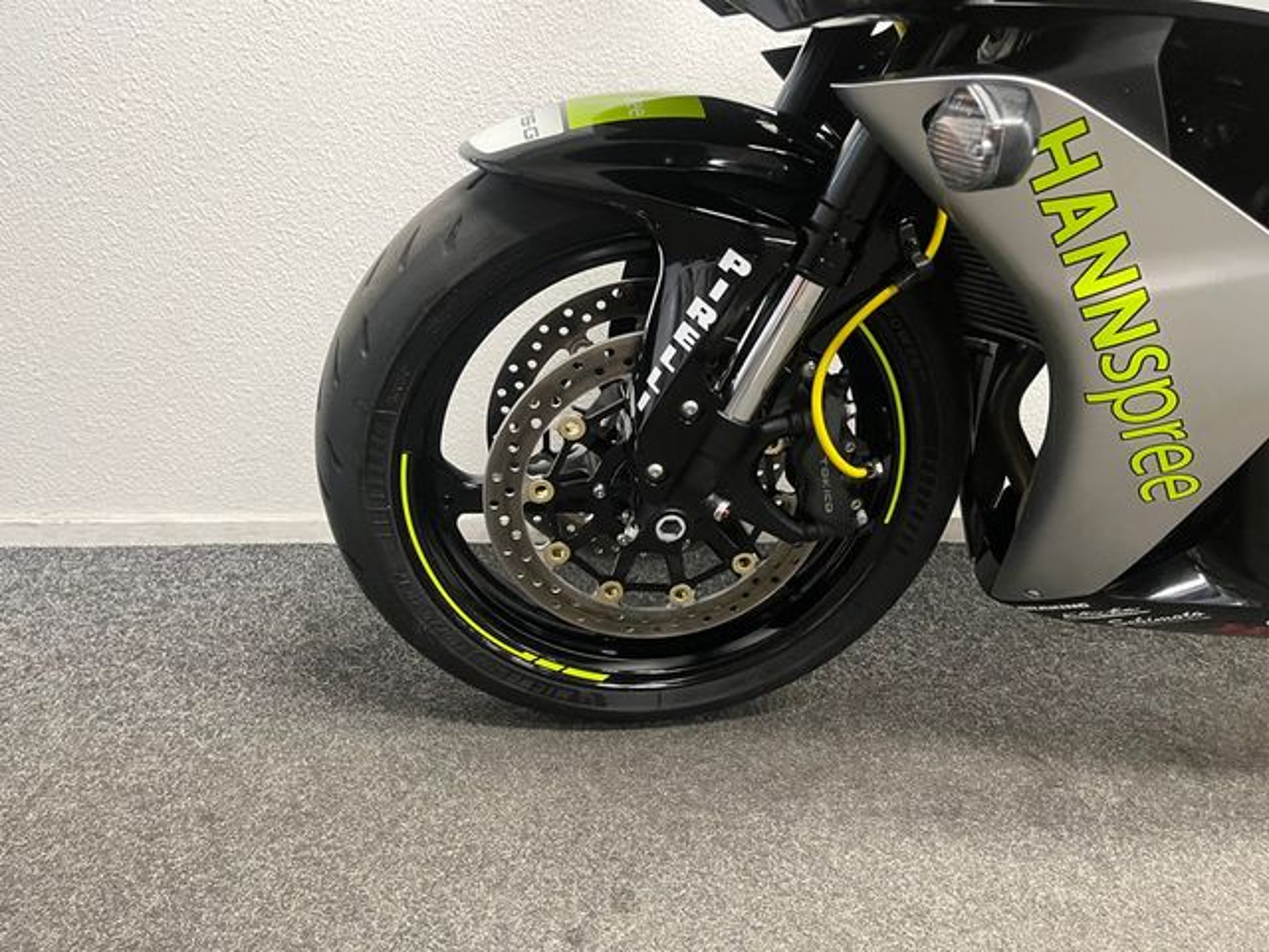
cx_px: 634
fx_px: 953
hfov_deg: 67.3
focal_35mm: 26
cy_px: 476
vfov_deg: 53.1
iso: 400
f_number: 1.6
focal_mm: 5.1
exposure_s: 1/50
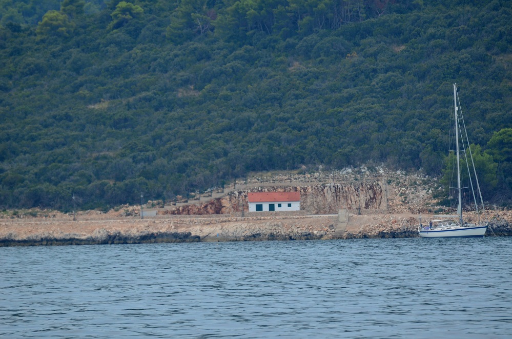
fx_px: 5108
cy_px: 170
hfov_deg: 5.7
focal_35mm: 360
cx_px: 256
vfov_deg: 3.8
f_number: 5.6
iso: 400
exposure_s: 1/1250
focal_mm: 240
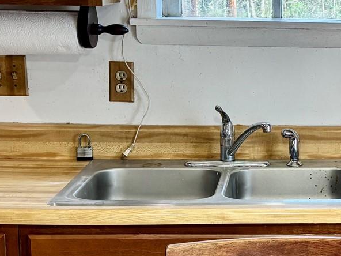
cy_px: 138
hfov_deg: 21.1
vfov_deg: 16.4
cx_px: 336
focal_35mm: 90
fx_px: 887
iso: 100
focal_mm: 5.96
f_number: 1.6
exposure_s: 1/120
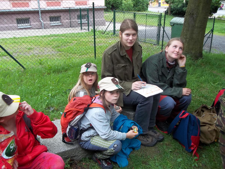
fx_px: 208
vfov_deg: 44.2
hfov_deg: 56.8
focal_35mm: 32
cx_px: 112
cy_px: 84
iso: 80
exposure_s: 1/125
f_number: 2.9
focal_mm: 5.7
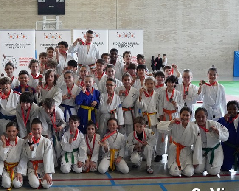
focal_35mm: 48
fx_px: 339
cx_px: 84
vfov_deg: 31.4
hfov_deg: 38.4
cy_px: 94
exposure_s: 1/2000
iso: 6400
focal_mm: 24
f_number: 4
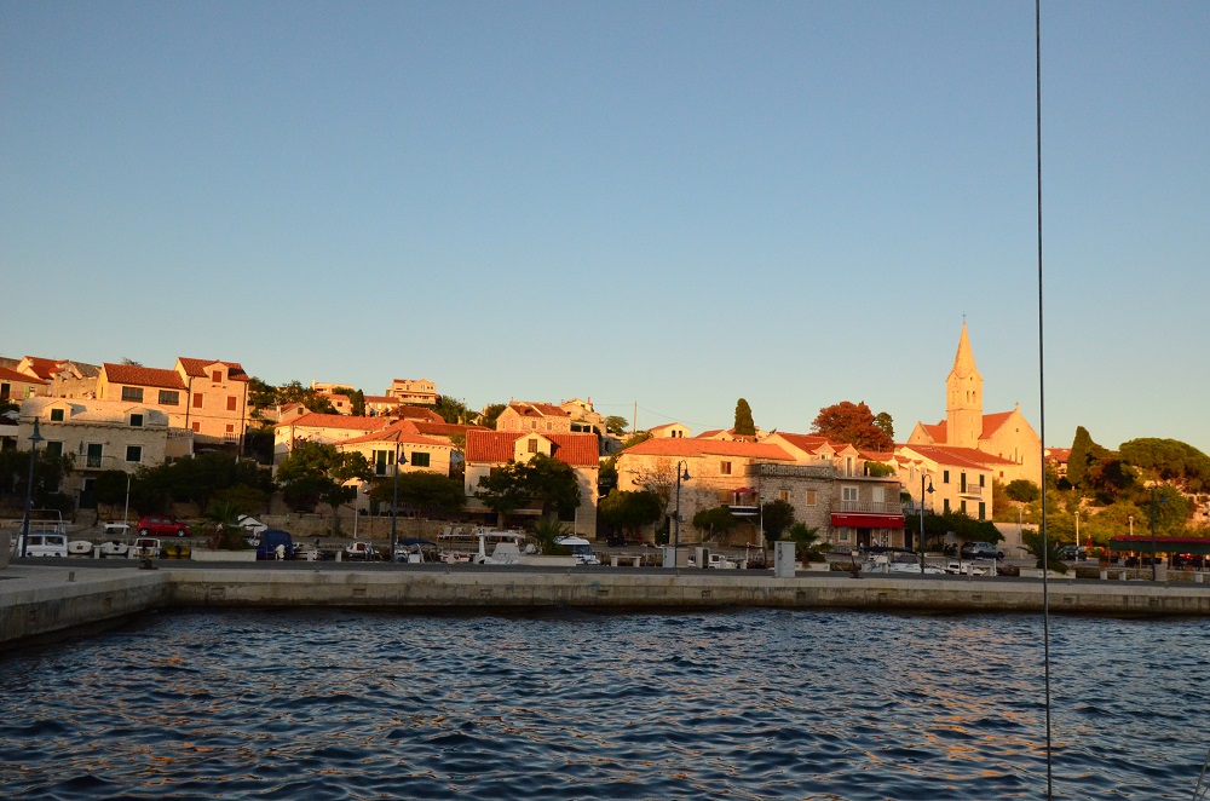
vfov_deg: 43.4
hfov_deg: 62.0
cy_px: 400
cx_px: 605
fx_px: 1006
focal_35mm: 30
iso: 2000
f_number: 5.6
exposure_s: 1/4000
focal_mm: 20
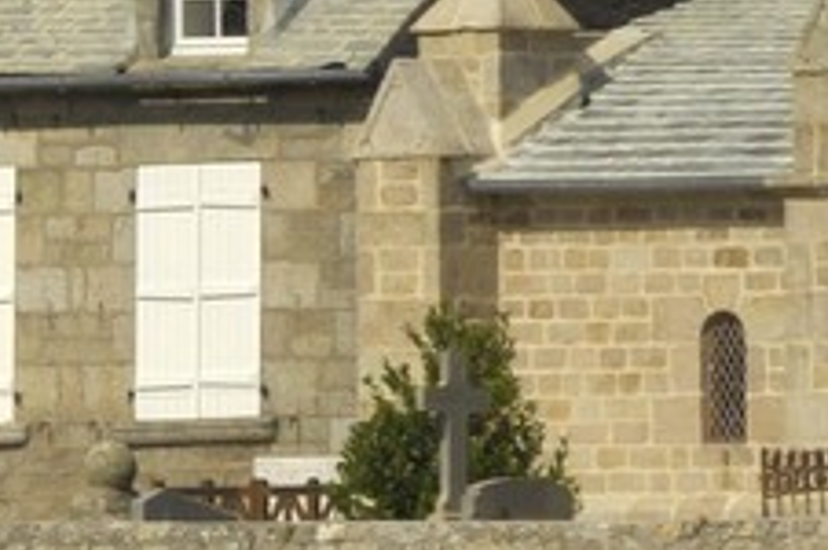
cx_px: -1883
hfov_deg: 1.4
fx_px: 32901
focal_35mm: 1433
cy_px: 418
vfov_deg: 1.0
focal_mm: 135
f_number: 8.5
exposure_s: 1/320
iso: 100
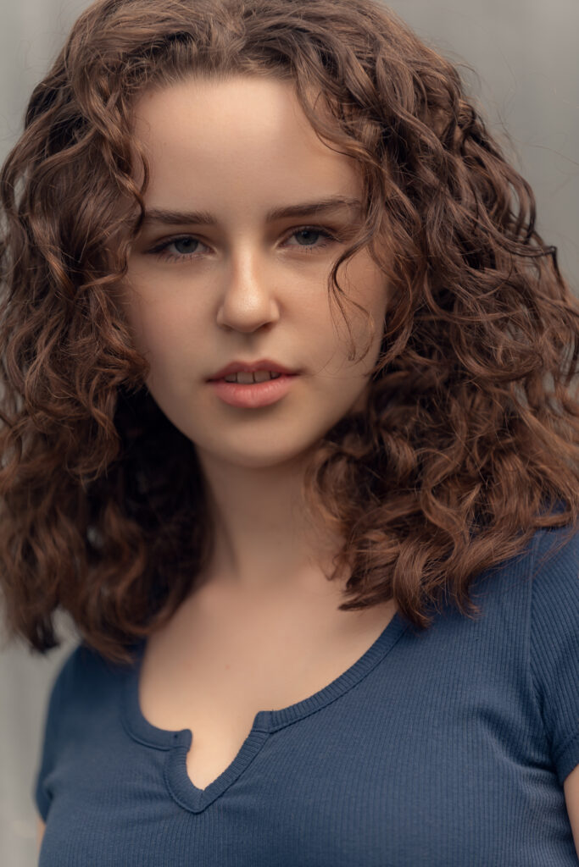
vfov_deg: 15.6
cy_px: 434
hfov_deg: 10.5
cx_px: 290
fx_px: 3159
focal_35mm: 131
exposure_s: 1/250
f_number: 2.8
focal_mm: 131
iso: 160
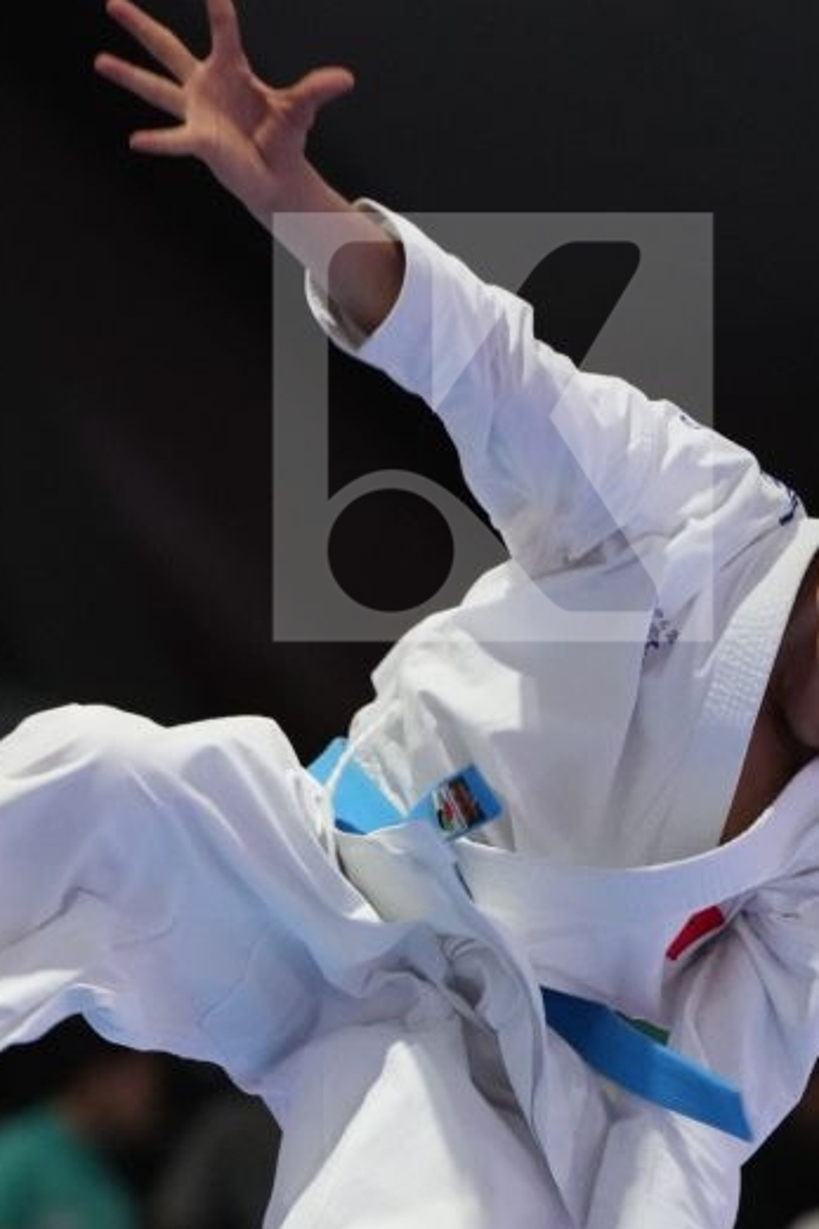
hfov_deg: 3.8
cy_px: 1262
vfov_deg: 5.8
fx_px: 12190
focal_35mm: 357
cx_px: 493
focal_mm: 155
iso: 6400
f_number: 2.8
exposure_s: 1/500
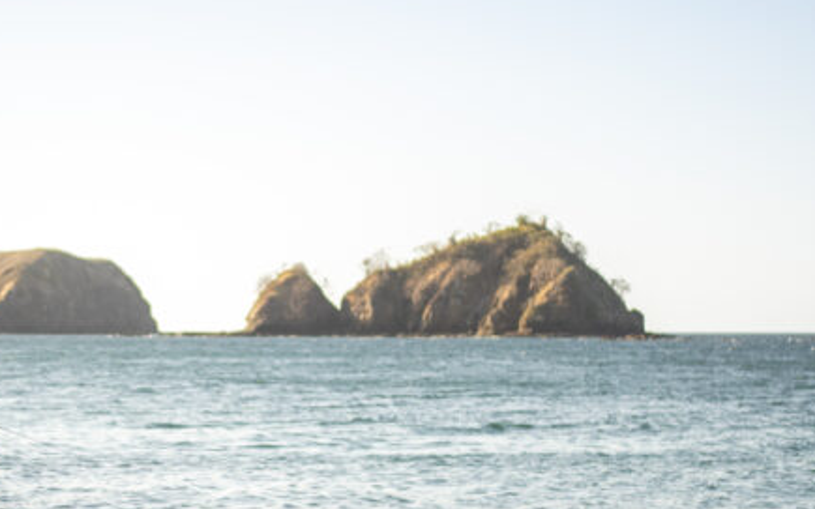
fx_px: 2666
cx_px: 167
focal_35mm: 120
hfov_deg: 17.2
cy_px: 376
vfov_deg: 10.9
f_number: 1.8
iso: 160
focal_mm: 50
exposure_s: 1/4000
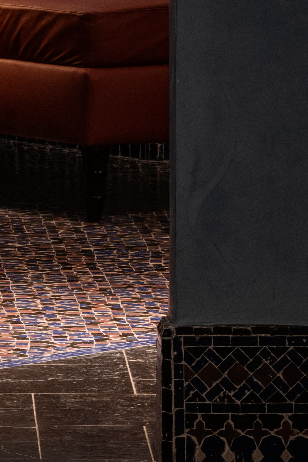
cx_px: -121
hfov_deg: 3.5
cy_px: 30
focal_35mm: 394
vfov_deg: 5.2
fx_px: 5057
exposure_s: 4
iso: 200
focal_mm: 98
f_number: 13
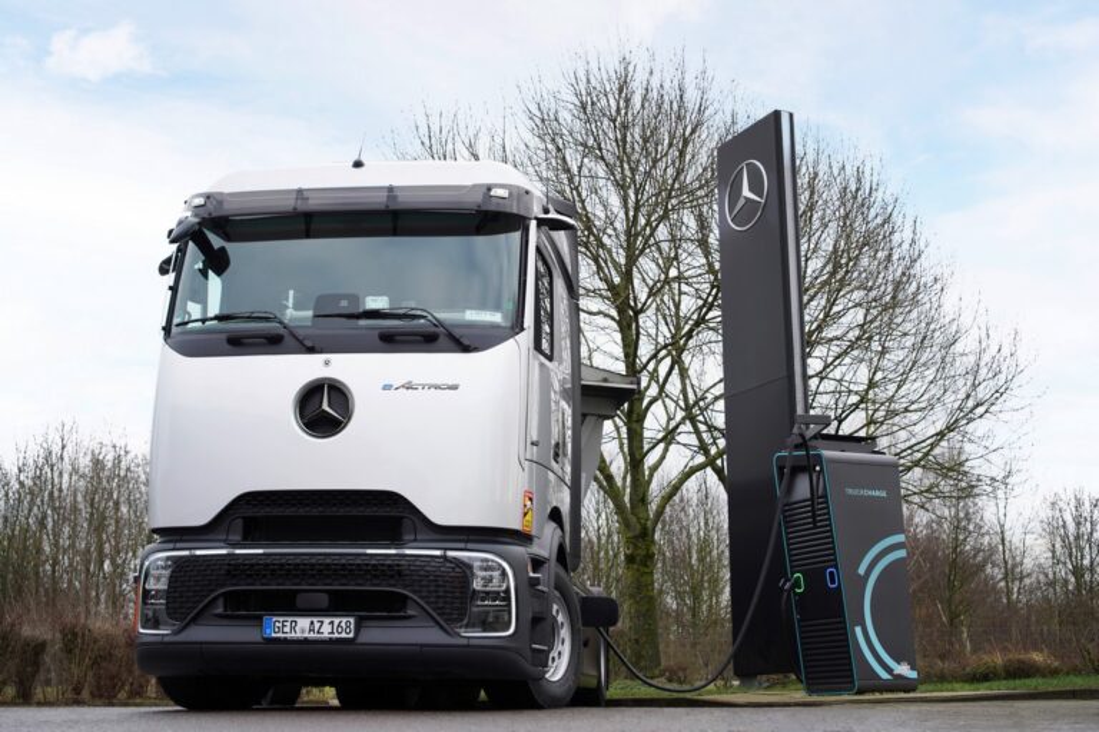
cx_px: 550
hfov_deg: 45.4
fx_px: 1313
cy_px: 366
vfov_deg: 31.2
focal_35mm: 43
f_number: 4.5
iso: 100
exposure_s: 1/125
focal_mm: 43
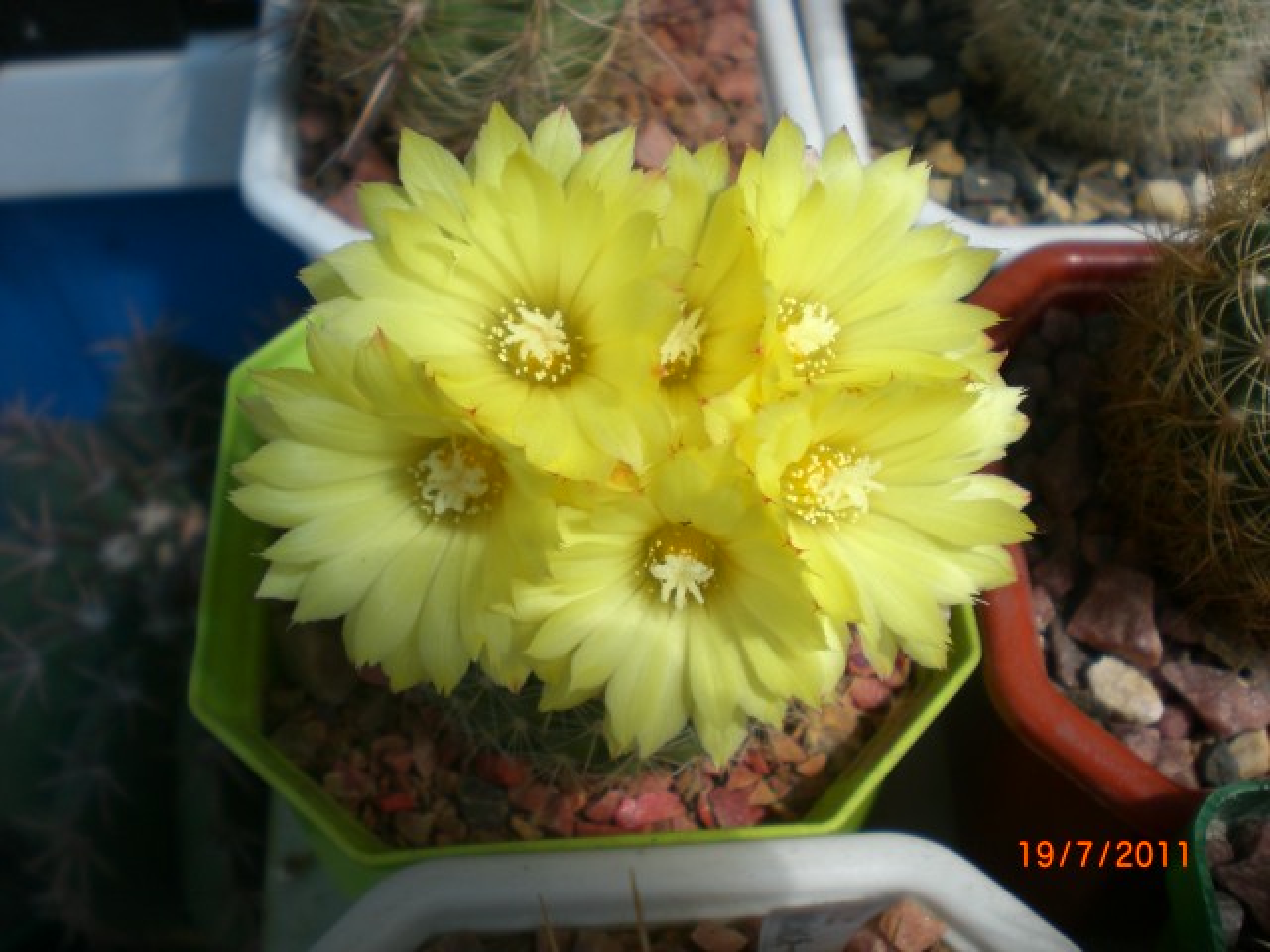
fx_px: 1394
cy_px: 476
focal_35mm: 38
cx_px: 635
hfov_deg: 49.0
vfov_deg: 37.7
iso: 50
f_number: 3.1
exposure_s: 1/640
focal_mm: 6.3
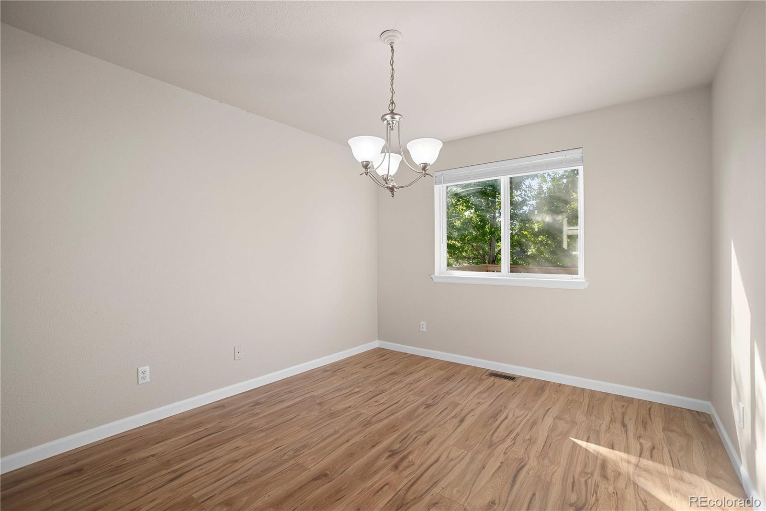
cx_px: 383
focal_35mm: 15
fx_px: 319
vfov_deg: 77.3
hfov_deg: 100.4
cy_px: 256
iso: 100
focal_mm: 15
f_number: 9
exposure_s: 1/8
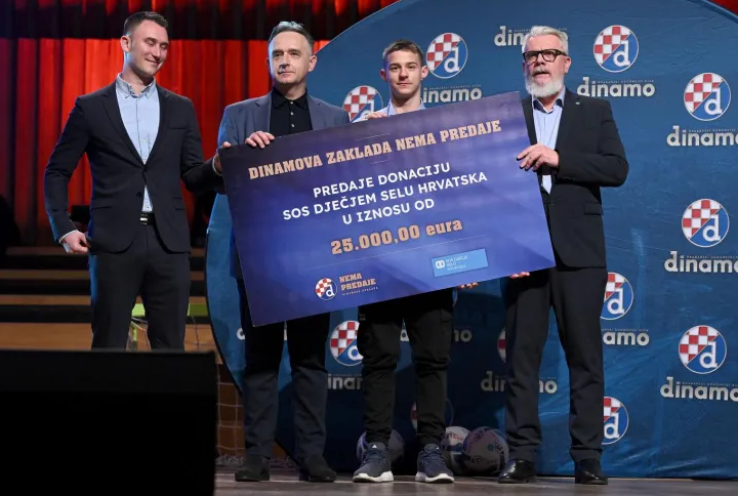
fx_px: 1952
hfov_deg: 21.4
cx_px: 358
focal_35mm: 95
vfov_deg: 14.5
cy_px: 245
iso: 4000
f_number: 4
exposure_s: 1/640
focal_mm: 90
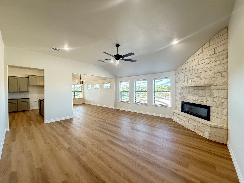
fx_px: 99
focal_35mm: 14
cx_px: 122
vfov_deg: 85.7
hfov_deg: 102.1
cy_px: 92
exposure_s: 1/120
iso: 400
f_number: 2.2
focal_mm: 2.22
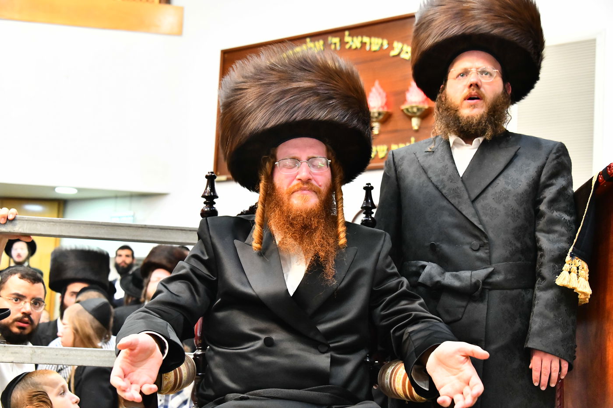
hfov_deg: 38.2
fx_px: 885
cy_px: 204
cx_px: 306
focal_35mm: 52
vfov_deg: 26.0
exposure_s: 1/125
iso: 6400
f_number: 5.6
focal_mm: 52
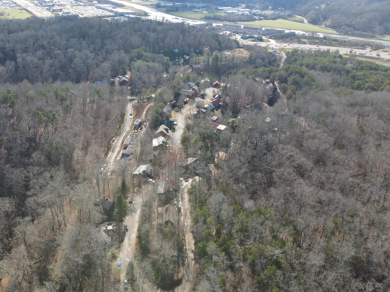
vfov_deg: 42.9
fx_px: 372
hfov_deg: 54.3
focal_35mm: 33
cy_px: 134
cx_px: 131
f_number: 2.8
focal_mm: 4.5
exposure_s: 1/240
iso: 110
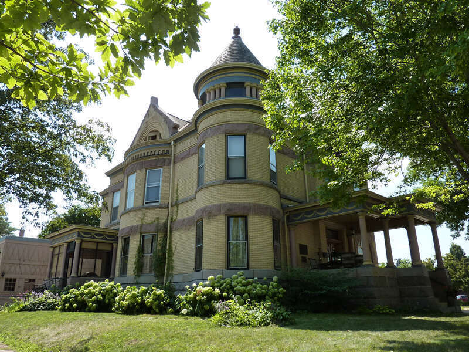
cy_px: 176
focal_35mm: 25
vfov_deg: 54.9
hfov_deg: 69.4
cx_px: 234
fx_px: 339
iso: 125
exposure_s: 1/320
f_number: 4
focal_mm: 4.1
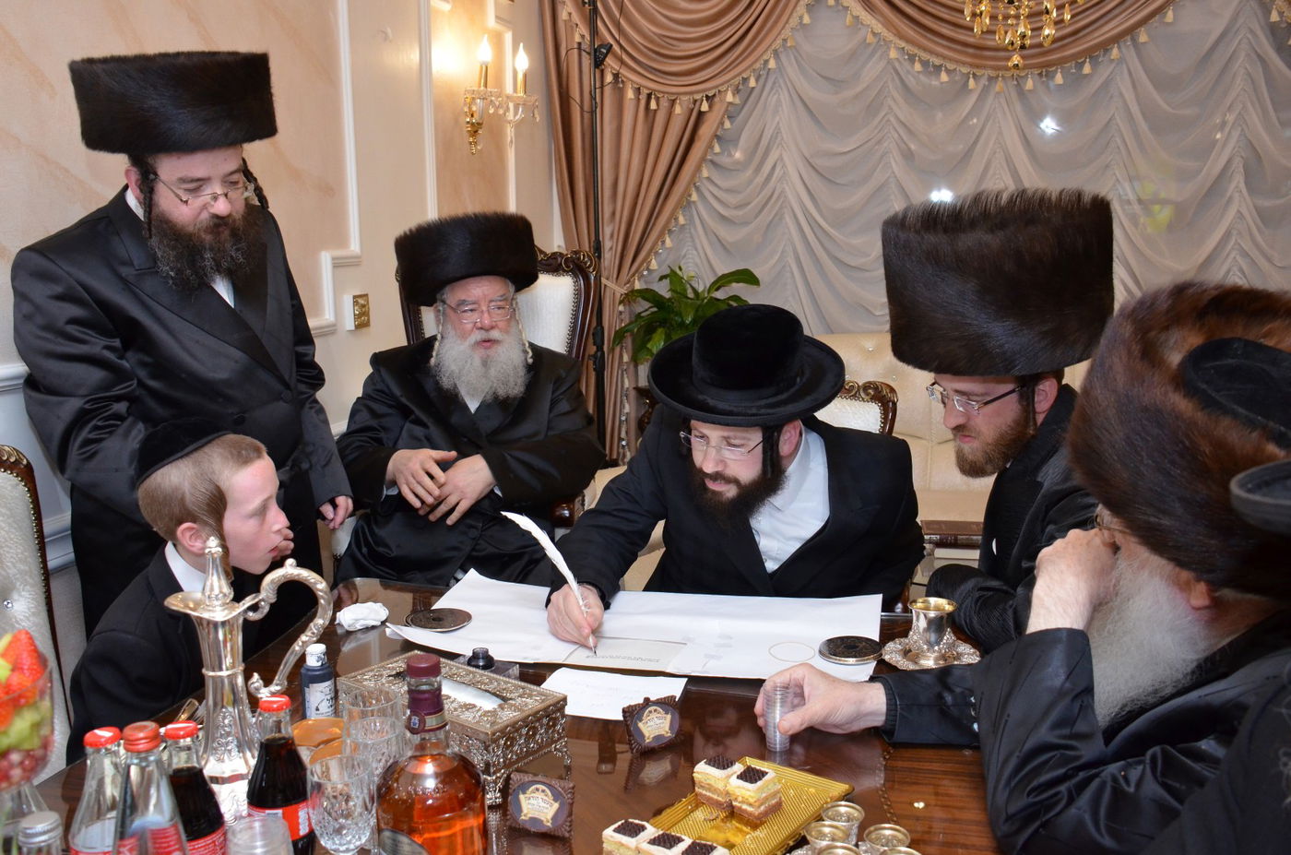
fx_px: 1181
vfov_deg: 39.8
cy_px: 428
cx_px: 646
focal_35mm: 33
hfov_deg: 57.3
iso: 1600
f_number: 6.3
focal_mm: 22
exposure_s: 1/125
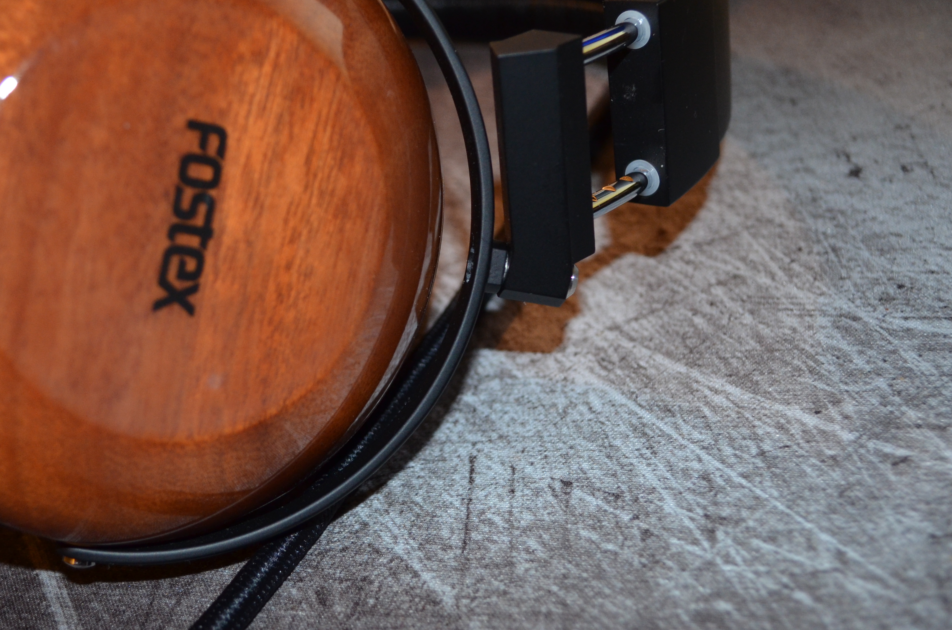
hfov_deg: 34.3
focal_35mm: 58
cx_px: 332
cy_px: 280
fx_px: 1531
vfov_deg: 23.3
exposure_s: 1/60
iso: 800
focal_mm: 26
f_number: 4.2
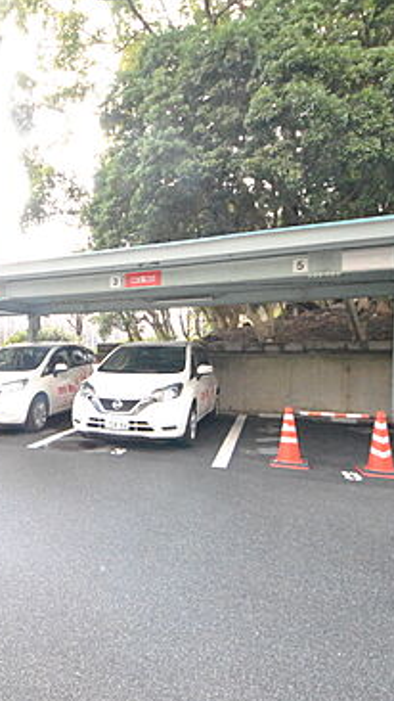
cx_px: 63
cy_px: 358
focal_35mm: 22
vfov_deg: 81.2
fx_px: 408
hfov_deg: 47.8
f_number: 7.1
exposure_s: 1/200
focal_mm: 8
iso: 1600
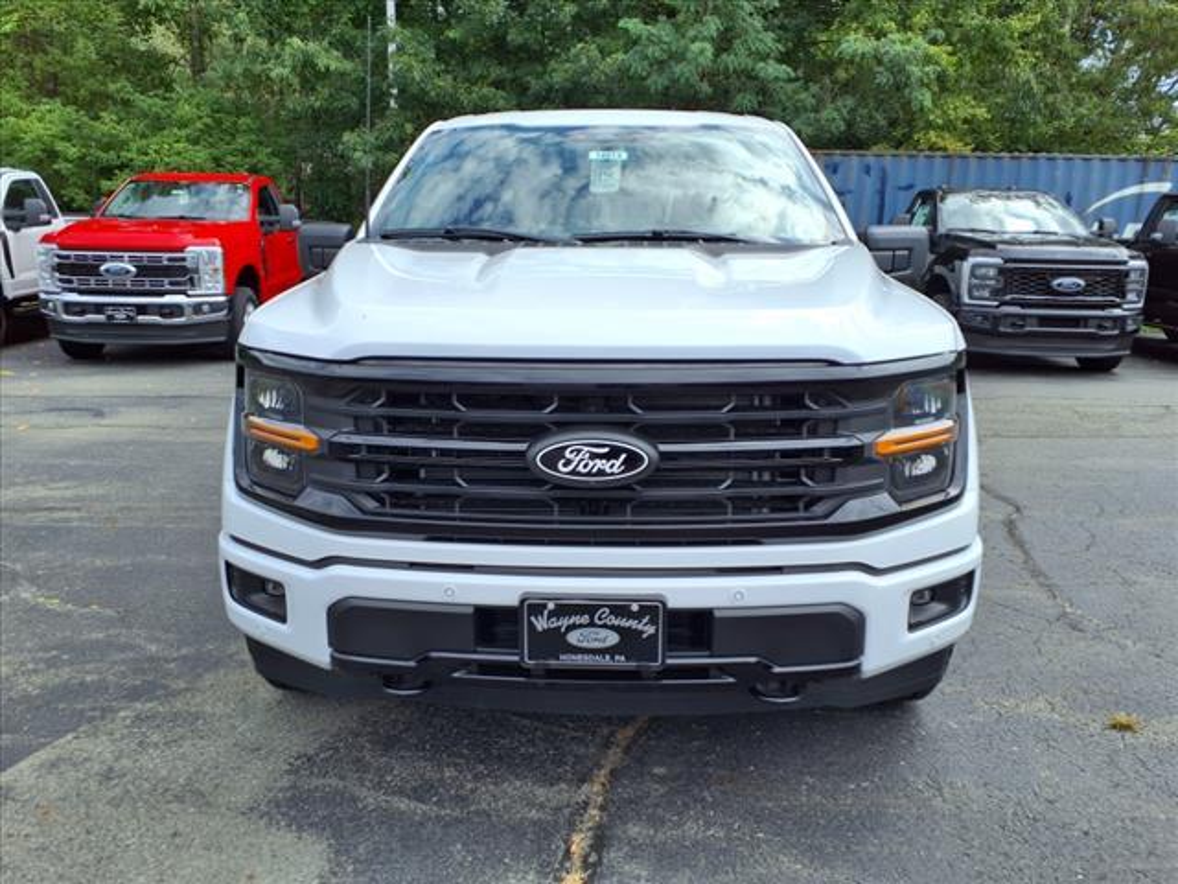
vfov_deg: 51.4
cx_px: 589
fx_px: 919
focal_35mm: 27
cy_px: 442
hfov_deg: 65.3
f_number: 1.9
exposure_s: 1/2000
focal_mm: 3.58
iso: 40
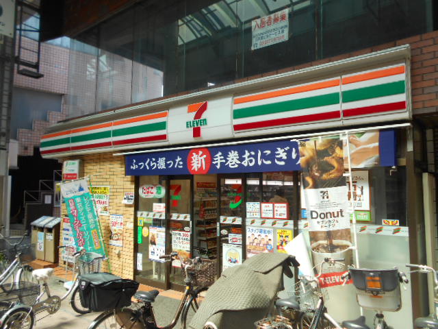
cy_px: 164
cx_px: 219
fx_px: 329
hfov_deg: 67.3
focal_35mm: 26
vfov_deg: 53.1
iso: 80
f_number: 3.2
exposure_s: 1/125
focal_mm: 4.6
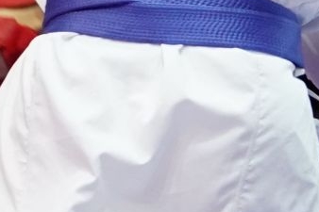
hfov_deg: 2.1
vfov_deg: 1.4
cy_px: 29
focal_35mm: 996
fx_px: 8821
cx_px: 162
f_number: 2.8
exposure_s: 1/1000
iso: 3200
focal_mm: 125
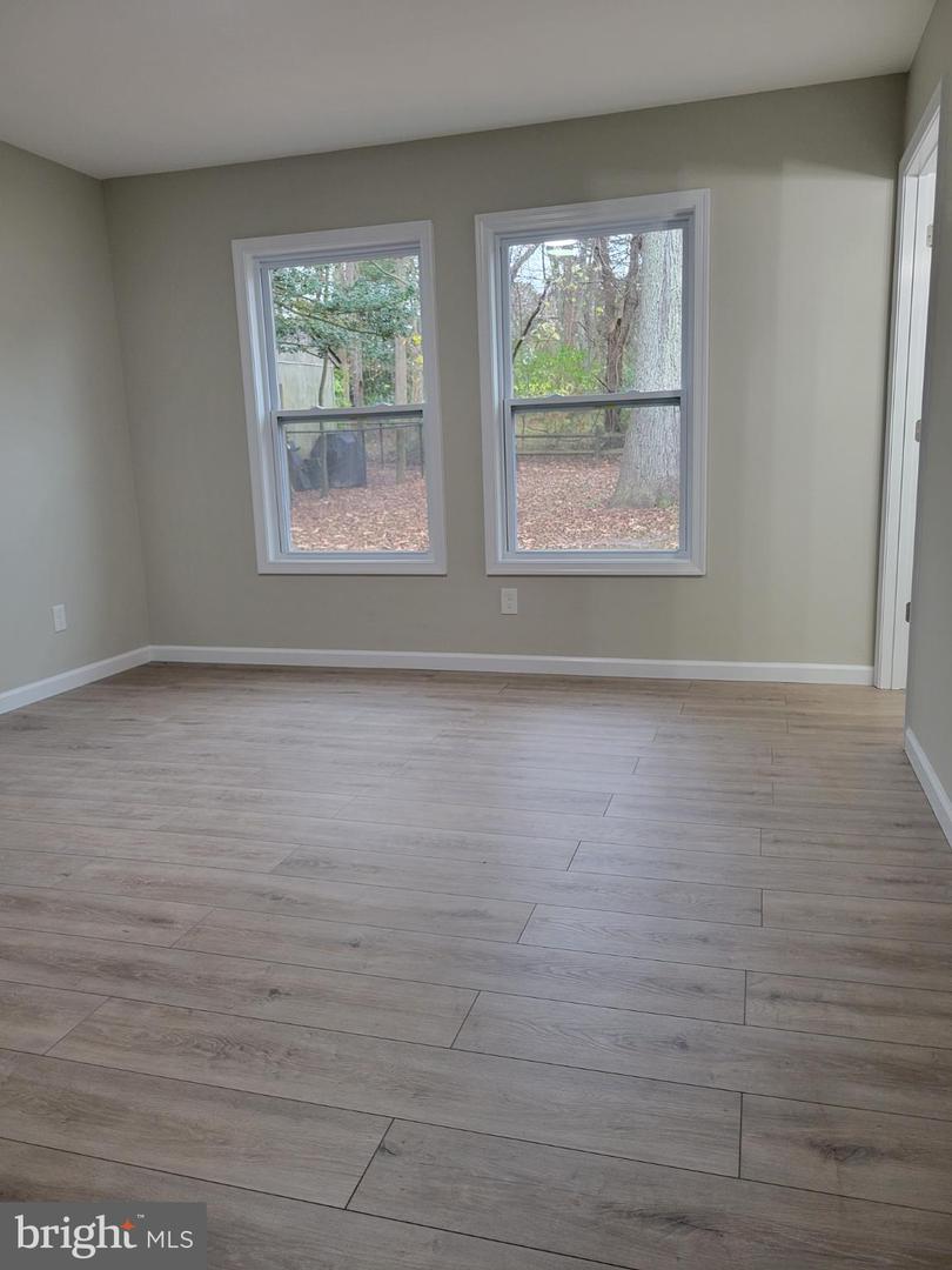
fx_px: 953
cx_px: 476
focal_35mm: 26
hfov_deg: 53.1
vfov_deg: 67.3
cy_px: 635
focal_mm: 5.4
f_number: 1.8
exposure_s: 1/60
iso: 200
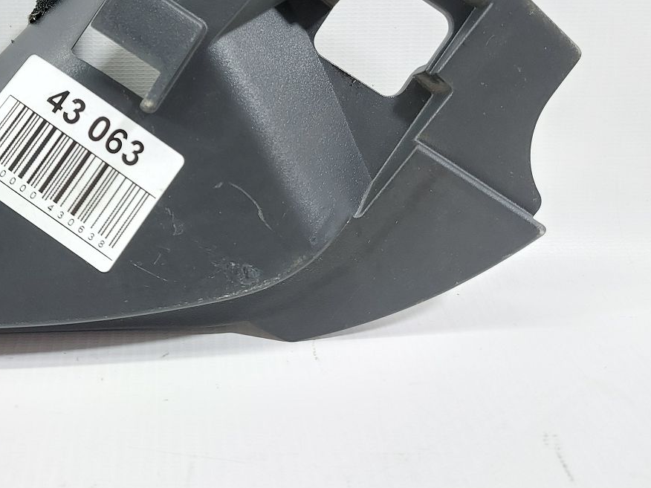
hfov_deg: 47.1
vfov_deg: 36.9
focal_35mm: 38
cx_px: 160
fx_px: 715
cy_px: 124
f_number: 1.8
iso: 200
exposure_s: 1/50
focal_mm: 5.23
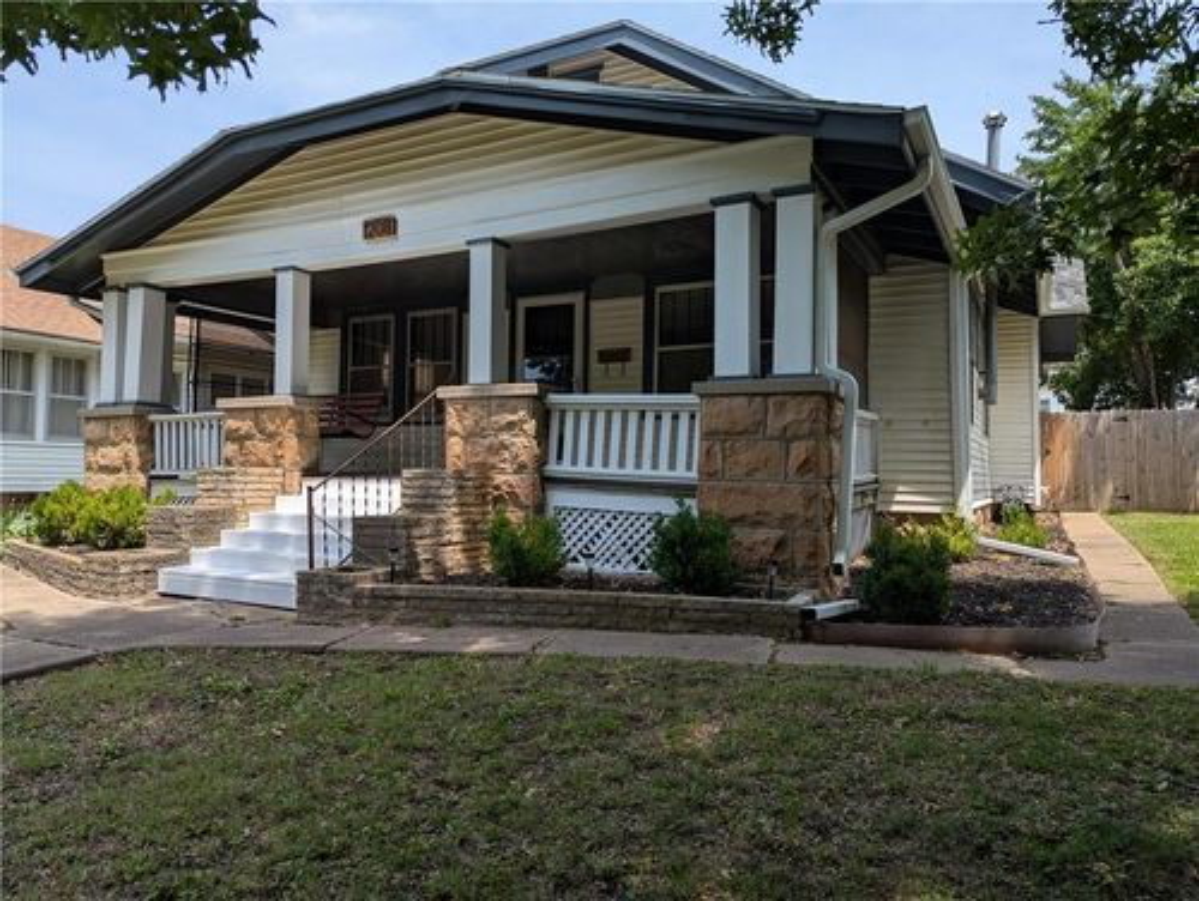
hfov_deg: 71.5
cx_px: 600
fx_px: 832
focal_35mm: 24
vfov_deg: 56.9
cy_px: 450
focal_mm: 6.81
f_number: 1.85
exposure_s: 1/1414
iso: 47
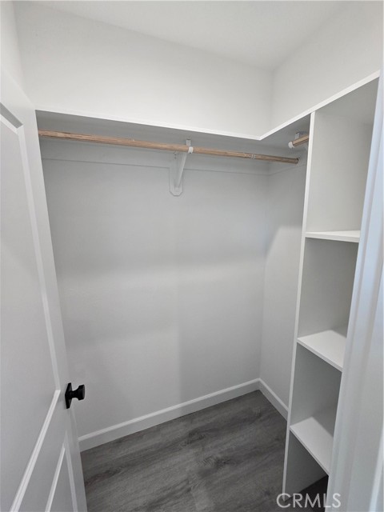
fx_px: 192
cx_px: 192
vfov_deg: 106.2
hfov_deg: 89.9
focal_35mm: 13
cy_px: 256
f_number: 2.2
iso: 80
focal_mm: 2.2
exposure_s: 1/60
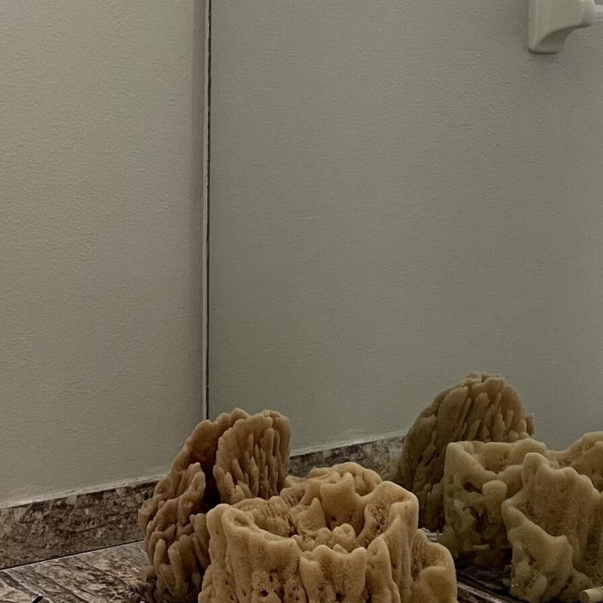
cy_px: 184
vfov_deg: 23.2
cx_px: 35
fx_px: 1458
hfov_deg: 22.7
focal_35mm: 74
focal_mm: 5.1
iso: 250
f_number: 1.6
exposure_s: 1/60
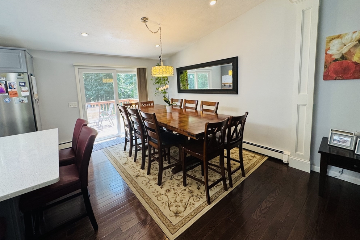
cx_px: 175
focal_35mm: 15
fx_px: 150
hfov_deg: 100.4
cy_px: 102
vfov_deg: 76.9
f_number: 2.2
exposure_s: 1/120
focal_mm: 2.22
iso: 160
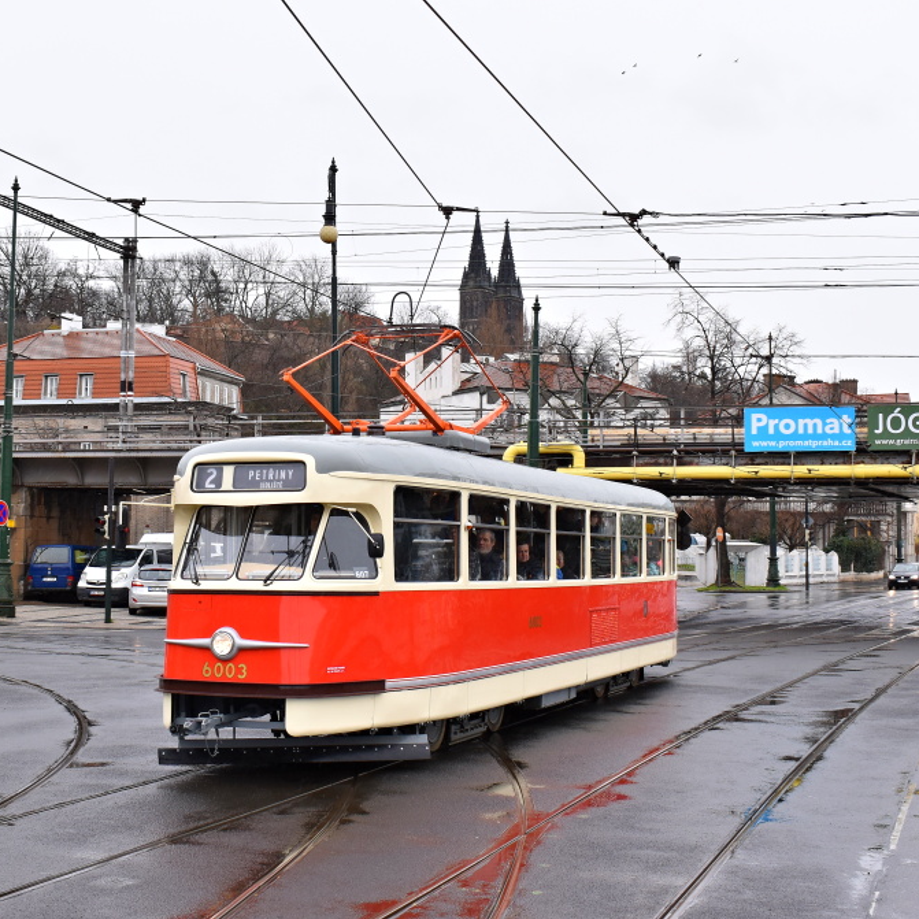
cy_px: 455
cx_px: 375
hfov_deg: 34.8
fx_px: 1461
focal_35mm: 49
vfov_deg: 34.9
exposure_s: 1/250
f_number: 7.1
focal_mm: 25
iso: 400
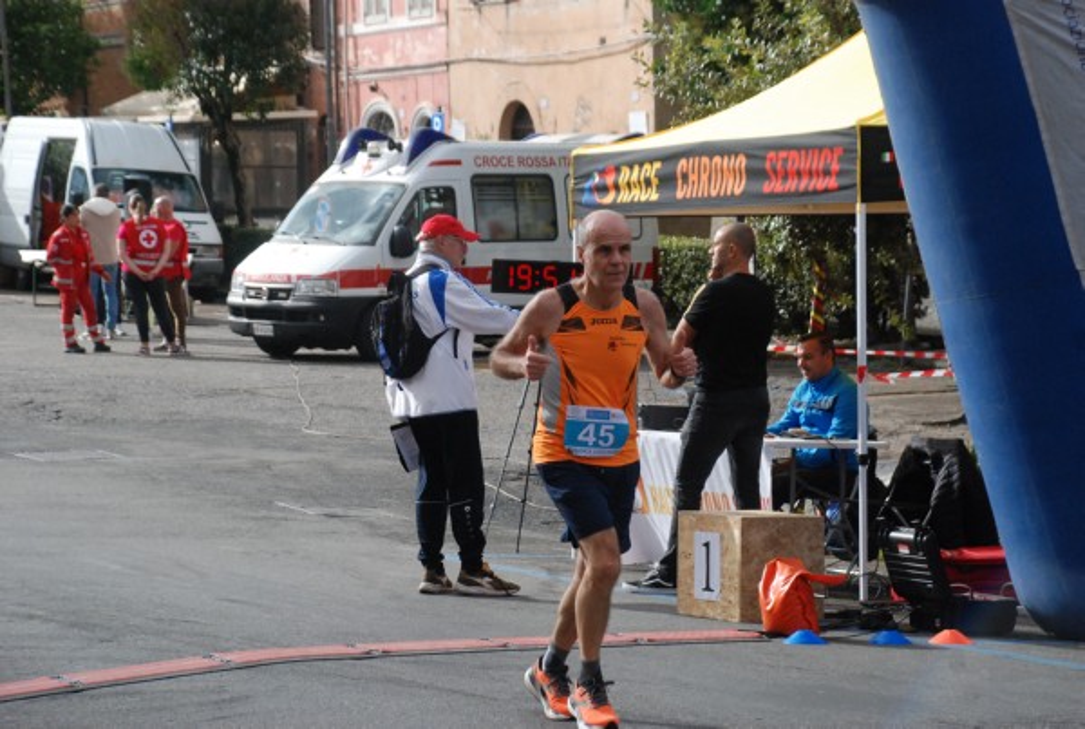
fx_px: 3398
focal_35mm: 112
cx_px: 542
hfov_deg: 18.1
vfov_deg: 12.2
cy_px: 364
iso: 1000
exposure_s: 1/1600
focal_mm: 75
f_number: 6.3
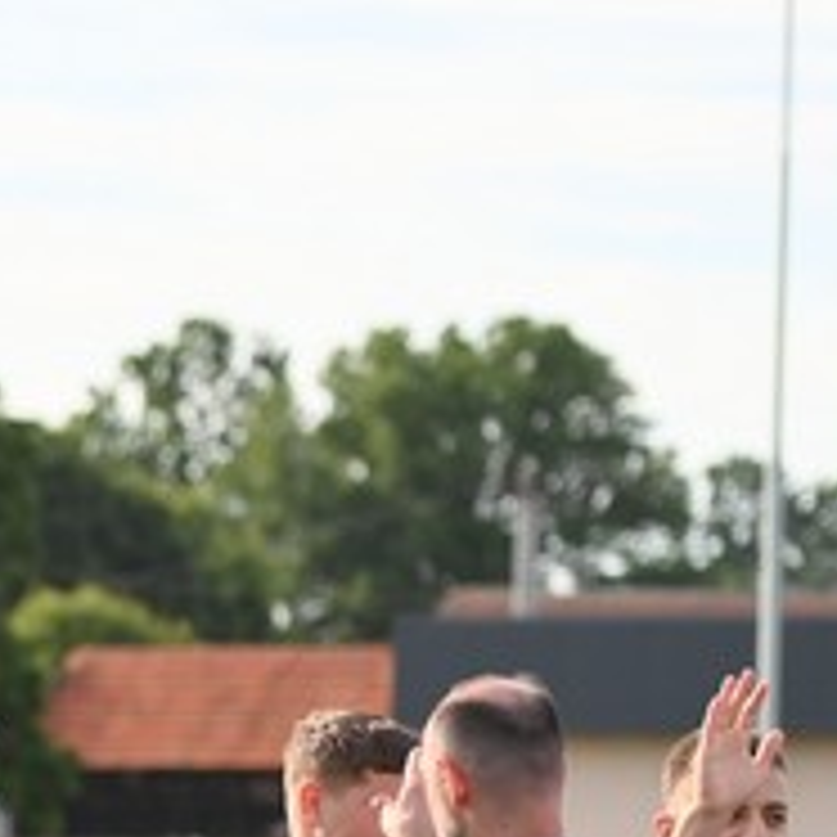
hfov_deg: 5.2
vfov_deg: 5.2
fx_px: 9192
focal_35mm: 336
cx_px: -166
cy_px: 1123
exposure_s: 1/3200
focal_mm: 92
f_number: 2.8
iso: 320
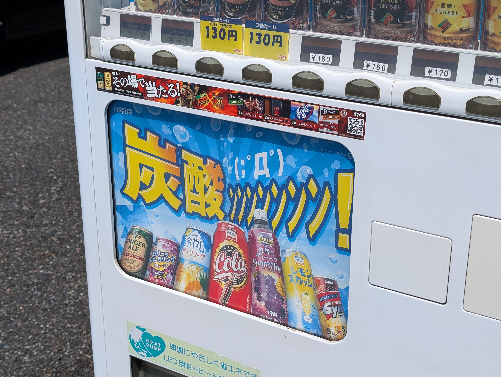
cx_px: 250
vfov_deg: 29.7
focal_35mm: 49
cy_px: 188
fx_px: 710
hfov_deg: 38.9
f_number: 1.68
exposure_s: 1/2294
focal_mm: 6.9
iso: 18
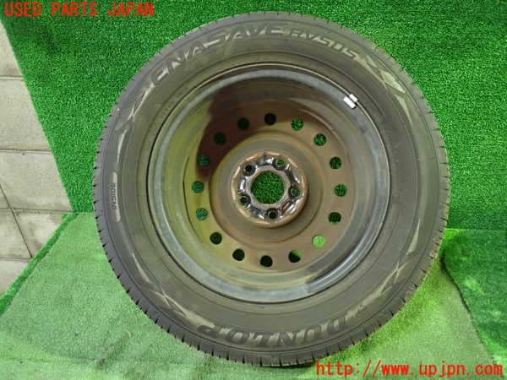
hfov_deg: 69.4
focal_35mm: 25
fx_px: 366
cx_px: 254
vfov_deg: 54.9
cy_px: 190
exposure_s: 1/30
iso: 800
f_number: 2
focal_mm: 4.5
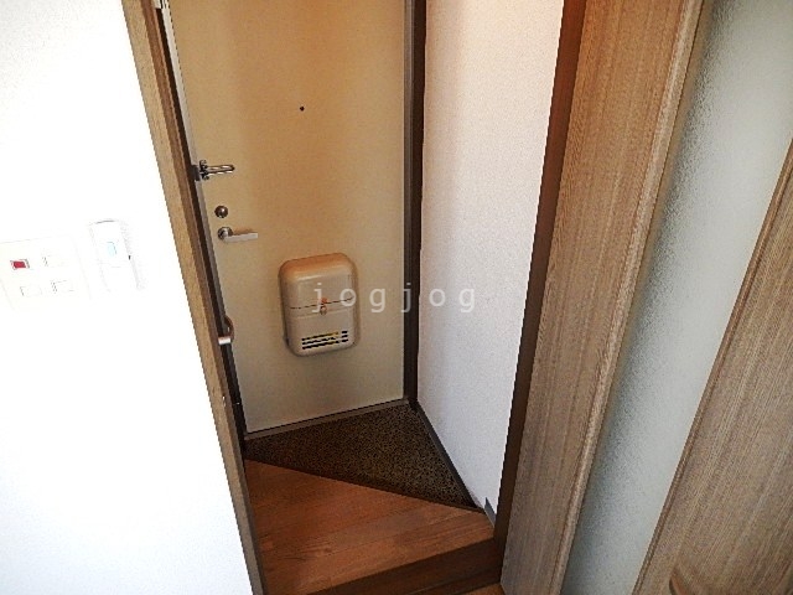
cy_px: 298
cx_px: 396
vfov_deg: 54.9
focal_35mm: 25
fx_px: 573
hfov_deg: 69.4
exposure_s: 1/40
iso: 400
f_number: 3.4
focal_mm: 4.5
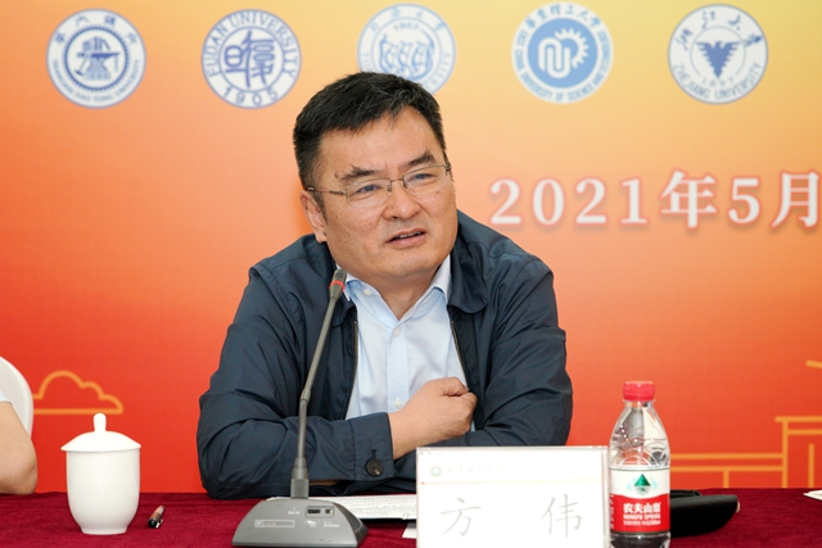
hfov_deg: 19.5
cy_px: 274
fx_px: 2398
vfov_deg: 13.0
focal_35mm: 105
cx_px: 411
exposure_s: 1/125
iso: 3200
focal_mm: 105
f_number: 6.3
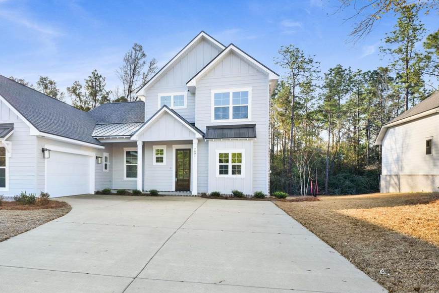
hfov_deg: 66.9
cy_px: 174
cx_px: 128
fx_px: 314
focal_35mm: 26
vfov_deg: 49.7
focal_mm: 17.5
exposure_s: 1/200
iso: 400
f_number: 11
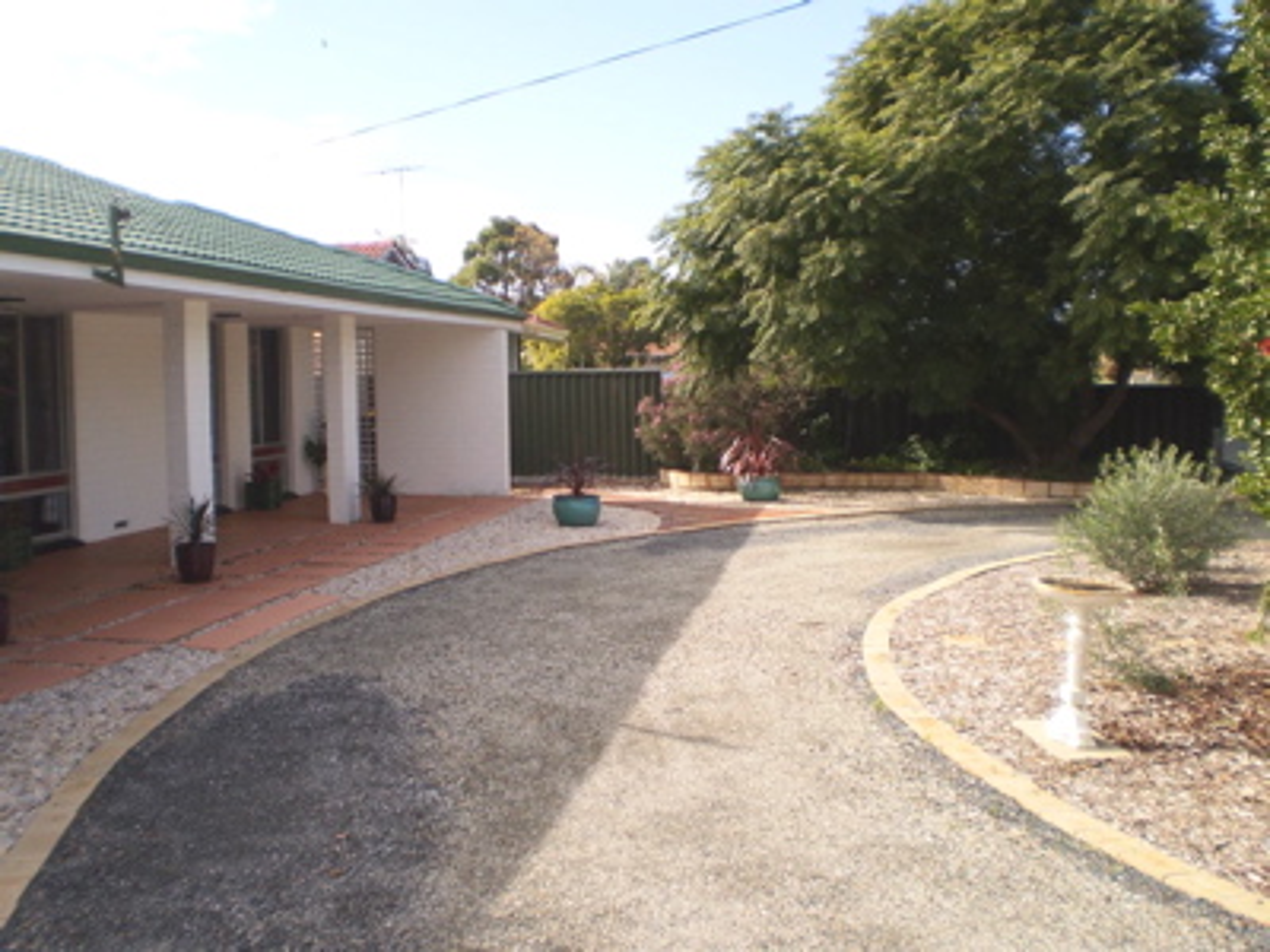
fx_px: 1321
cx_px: 635
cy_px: 476
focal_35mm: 36
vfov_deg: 39.7
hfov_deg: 51.4
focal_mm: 6.3
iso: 64
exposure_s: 1/800
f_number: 3.1
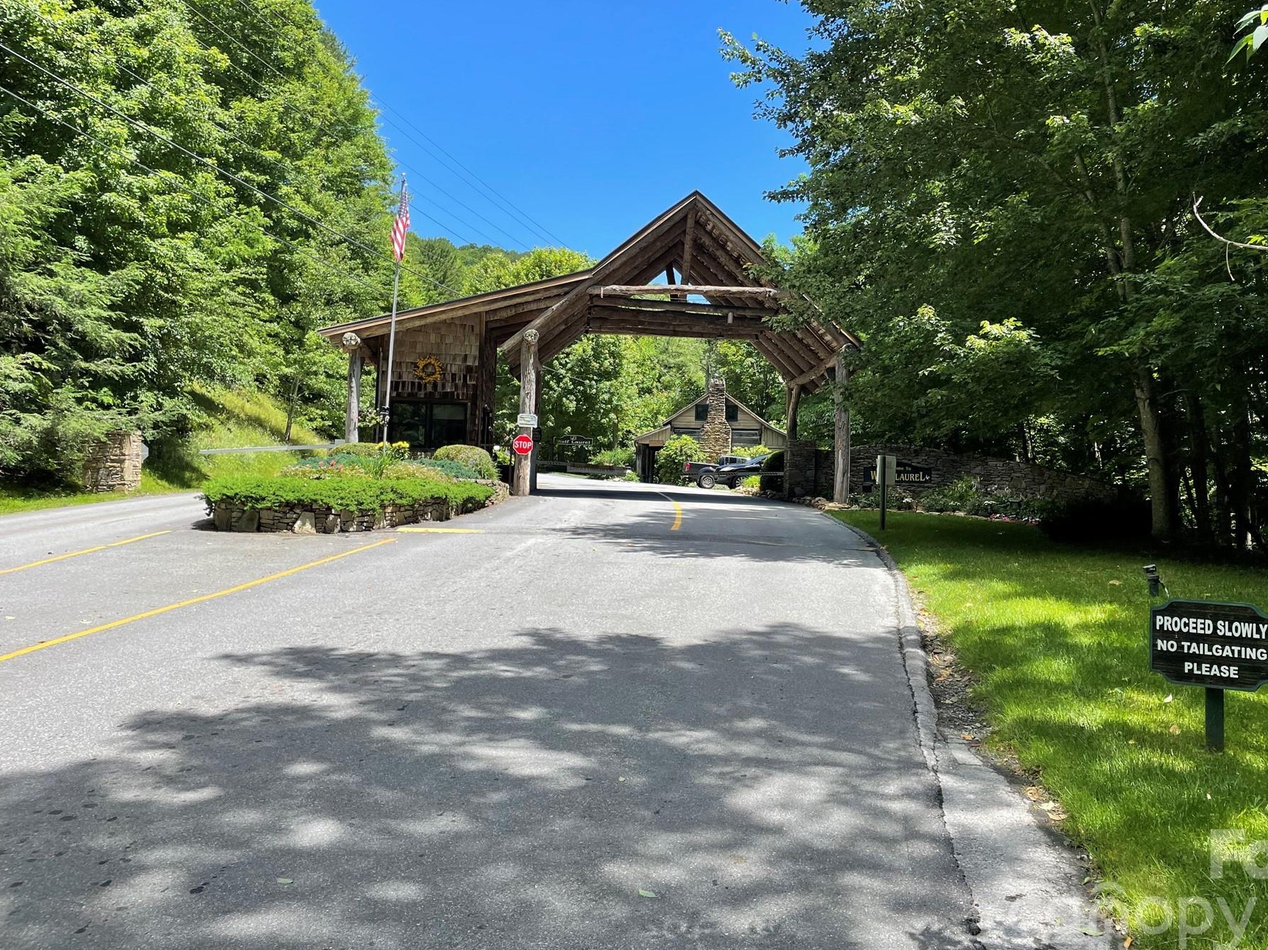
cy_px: 421
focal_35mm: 30
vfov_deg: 46.7
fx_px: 1099
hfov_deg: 59.8
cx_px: 707
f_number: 1.6
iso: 32
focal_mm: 4.2
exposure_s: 1/1276
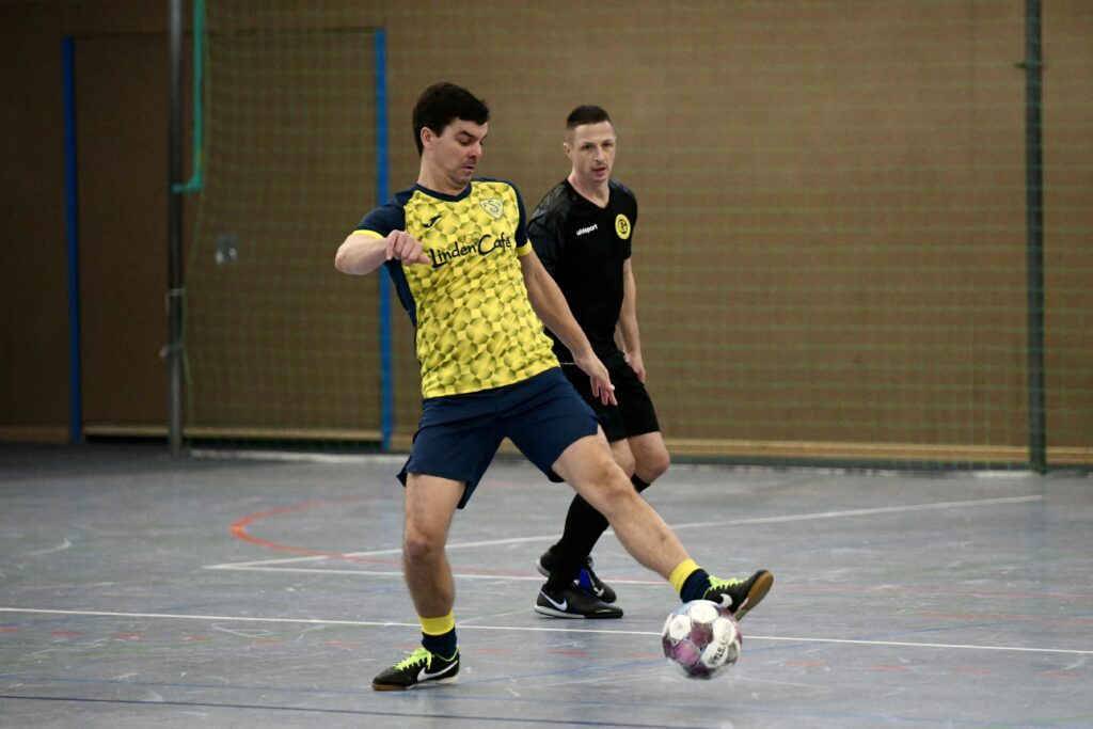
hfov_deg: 12.1
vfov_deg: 8.1
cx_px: 546
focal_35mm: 170
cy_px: 364
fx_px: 5162
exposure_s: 1/1600
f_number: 2.8
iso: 8000
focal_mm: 170
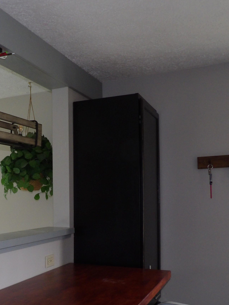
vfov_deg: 43.4
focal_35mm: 43
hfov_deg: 31.6
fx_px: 379
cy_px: 197
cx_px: 13
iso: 200
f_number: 3.2
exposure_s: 1/33
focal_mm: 4.3
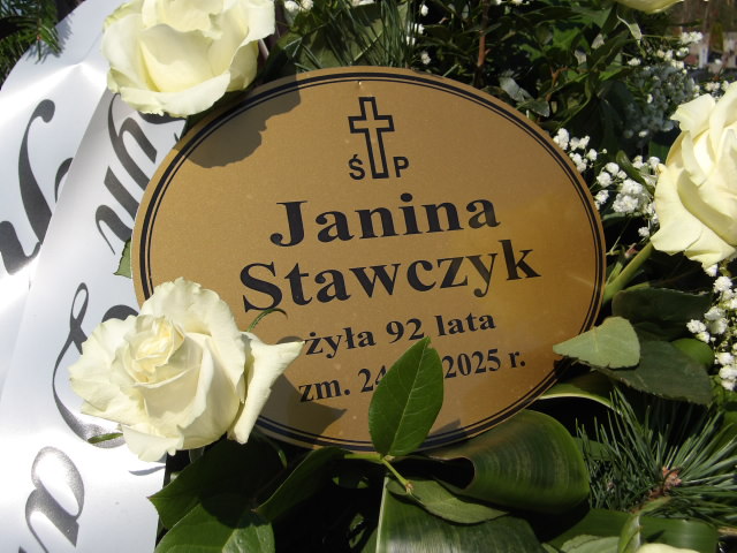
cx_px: 368
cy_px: 276
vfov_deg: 34.3
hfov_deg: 44.8
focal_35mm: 42
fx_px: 894
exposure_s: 1/129
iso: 100
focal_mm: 7.6
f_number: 13.1
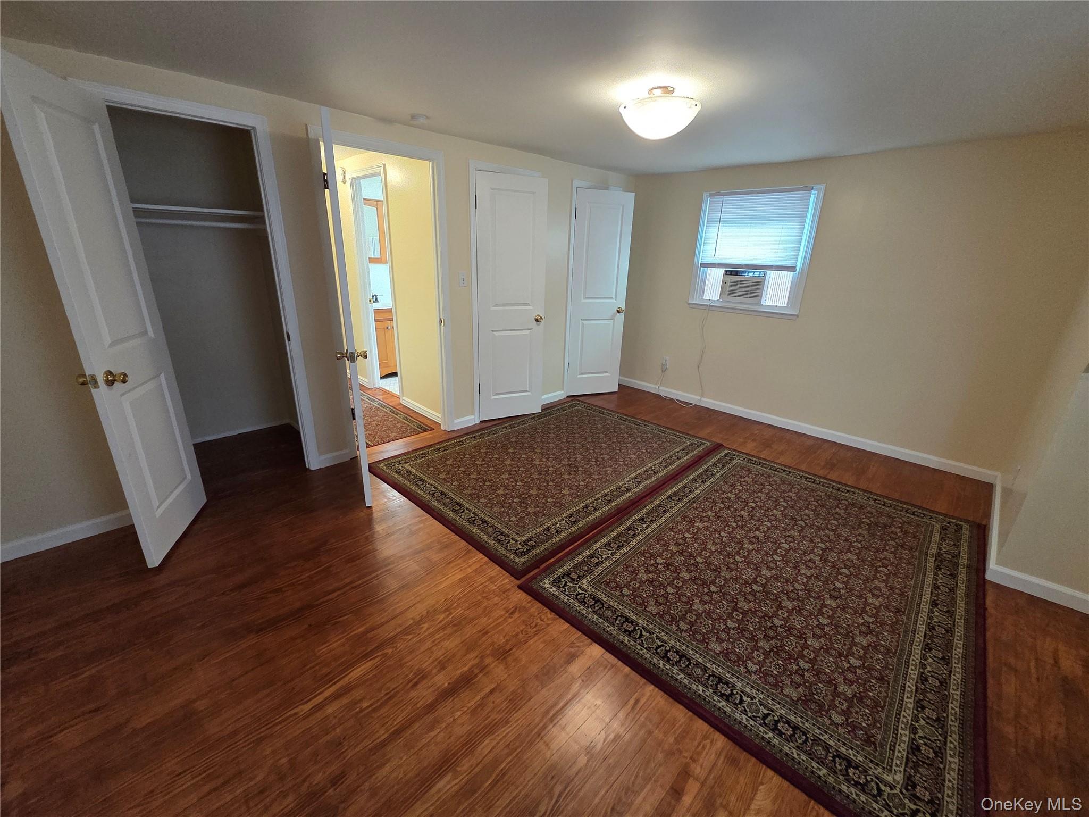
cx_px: 544
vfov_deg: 89.9
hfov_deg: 106.2
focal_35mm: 13
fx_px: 409
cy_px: 408
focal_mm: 2.2
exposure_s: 1/60
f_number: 2.2
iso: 800
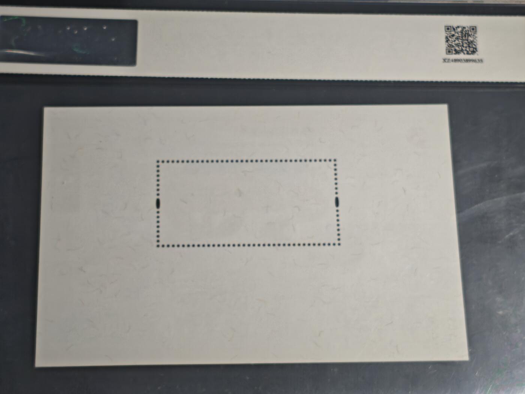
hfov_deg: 22.5
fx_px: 1319
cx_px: 262
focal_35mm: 87
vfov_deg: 17.0
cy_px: 197
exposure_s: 1/659
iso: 50
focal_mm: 4.94
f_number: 1.5
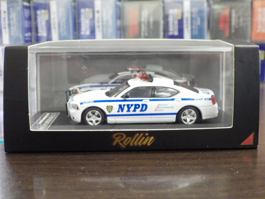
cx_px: 132
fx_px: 383
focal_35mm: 50
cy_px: 100
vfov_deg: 29.1
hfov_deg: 38.2
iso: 1000
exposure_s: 1/25
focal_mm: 9
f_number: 3.8
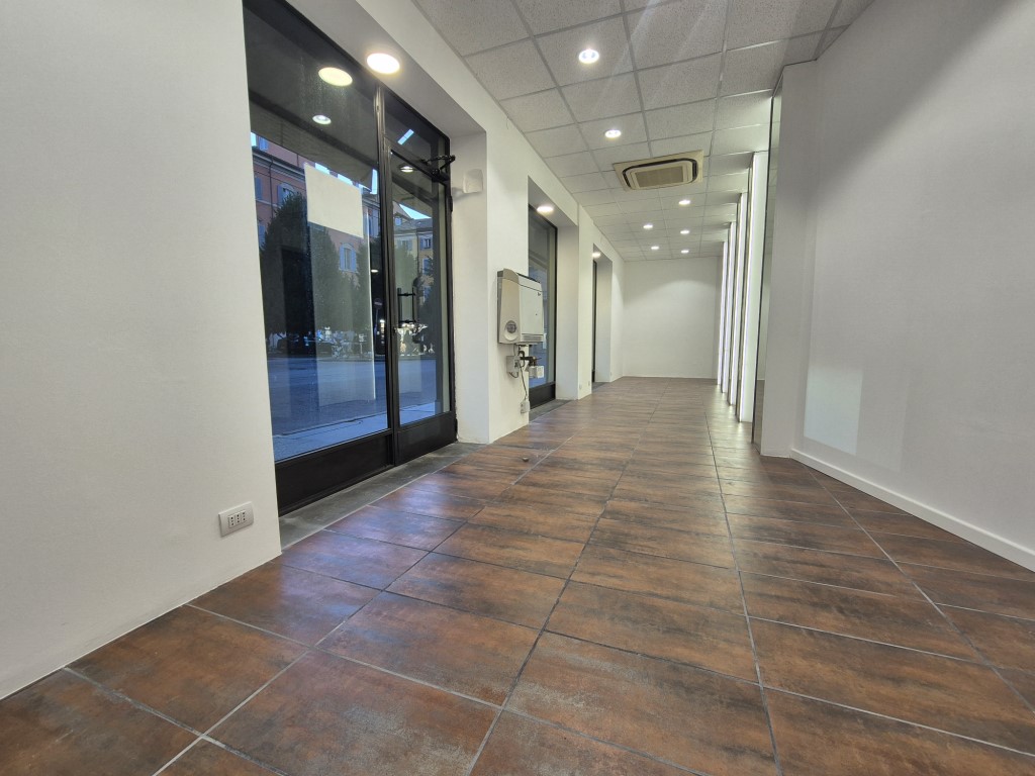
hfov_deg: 106.2
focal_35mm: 13
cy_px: 388
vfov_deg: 89.9
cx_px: 518
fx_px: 389
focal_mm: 2.2
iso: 80
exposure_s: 1/50
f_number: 2.2
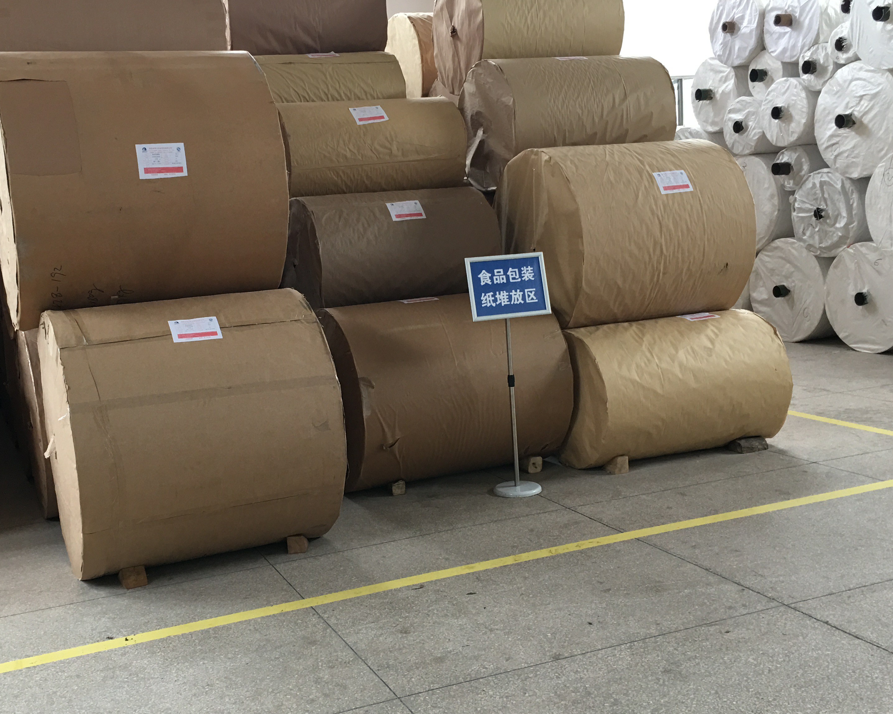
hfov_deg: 45.6
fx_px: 1057
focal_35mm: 40
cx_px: 369
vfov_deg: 37.3
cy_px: 362
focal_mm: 4.15
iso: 40
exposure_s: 1/17
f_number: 2.2
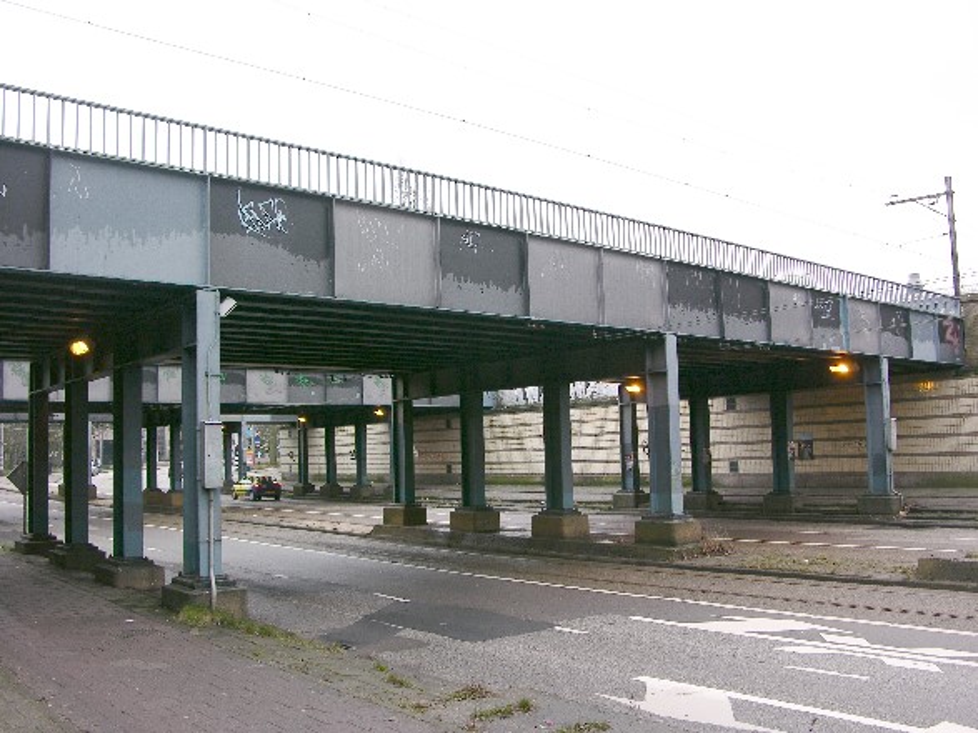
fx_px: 989
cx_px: 489
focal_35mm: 35
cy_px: 366
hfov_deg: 52.6
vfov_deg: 40.7
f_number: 4
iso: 50
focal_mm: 8.9
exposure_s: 1/42.8
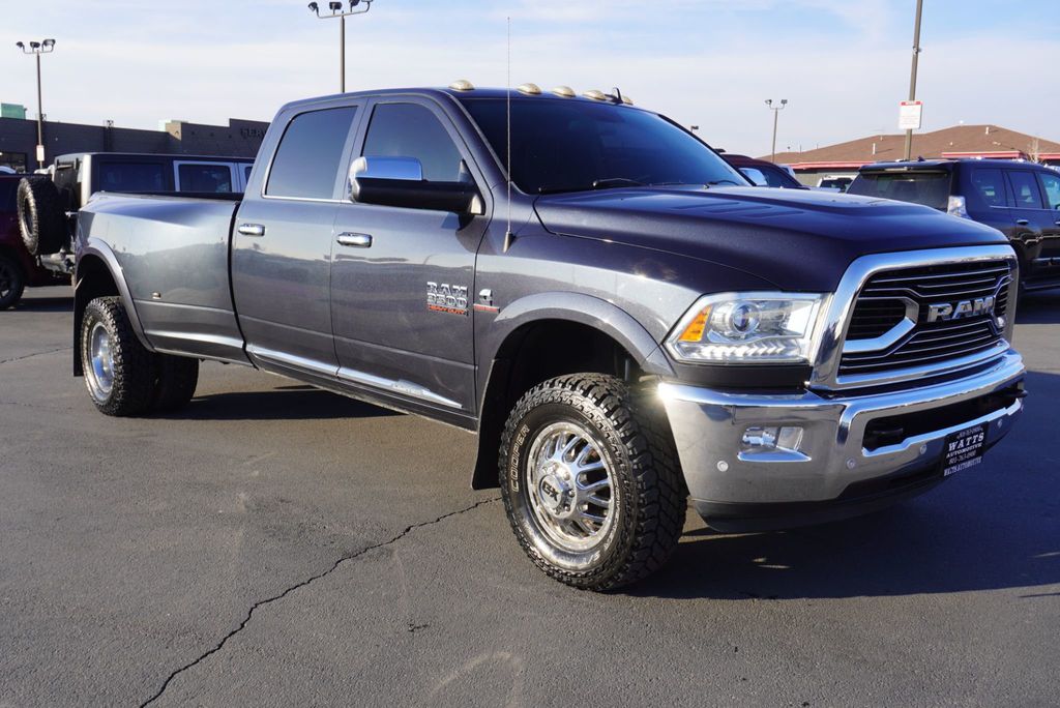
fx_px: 1016
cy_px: 354
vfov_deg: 38.4
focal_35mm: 34
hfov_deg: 55.1
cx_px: 530
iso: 100
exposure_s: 1/125
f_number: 8
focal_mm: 23
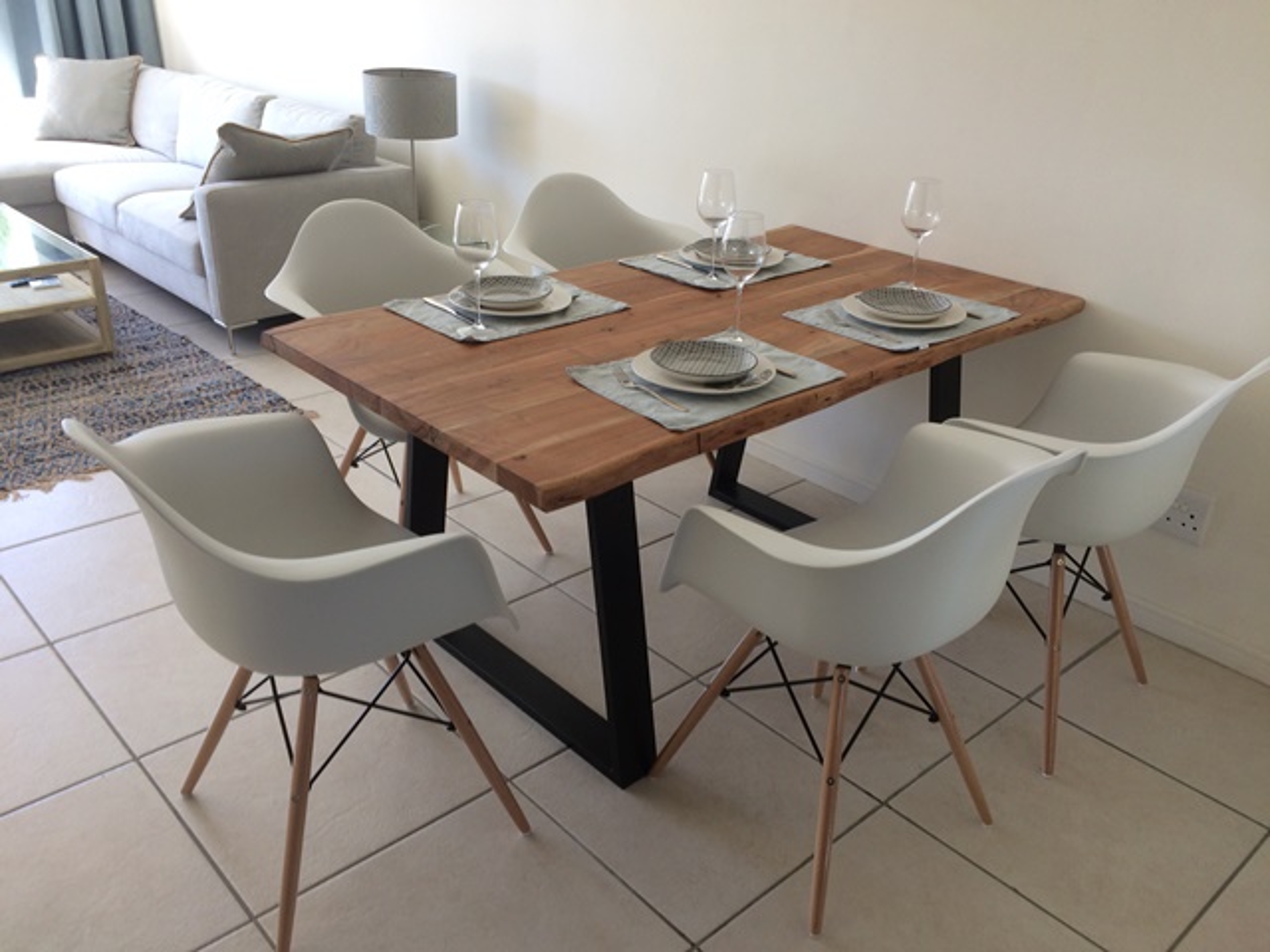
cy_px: 476
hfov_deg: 61.7
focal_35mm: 29
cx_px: 635
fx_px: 1064
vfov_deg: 48.2
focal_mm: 4.15
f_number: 2.2
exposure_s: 1/100
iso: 40
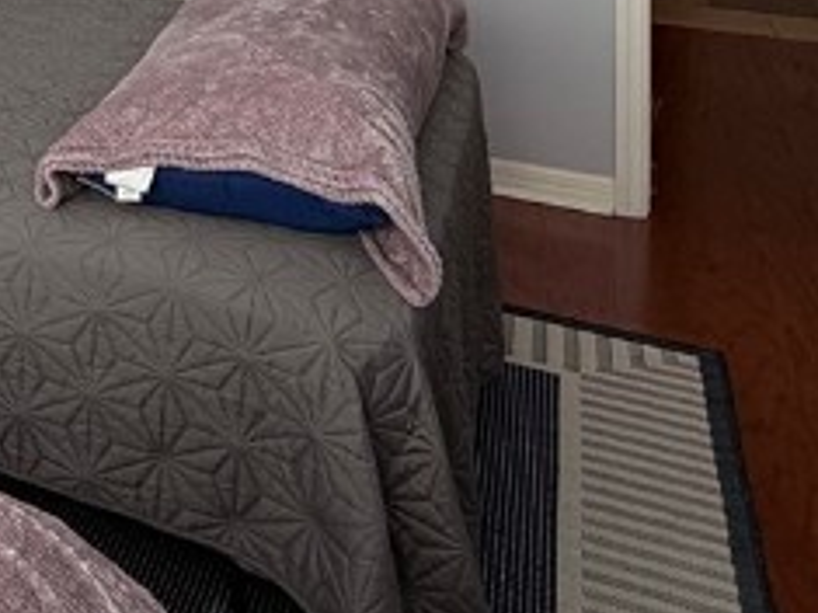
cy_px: -334
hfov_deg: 26.2
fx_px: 1441
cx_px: -289
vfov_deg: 20.3
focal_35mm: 61
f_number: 2.2
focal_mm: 2.22
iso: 80
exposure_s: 1/121
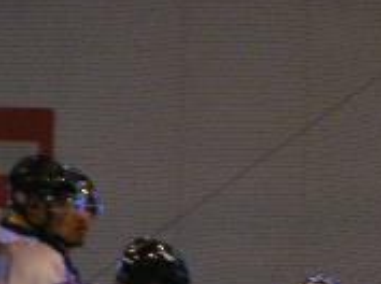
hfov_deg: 2.0
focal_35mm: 975
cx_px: 512
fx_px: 10710
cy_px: 456
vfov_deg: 1.5
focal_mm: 44.8
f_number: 3.5
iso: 200
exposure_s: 1/46
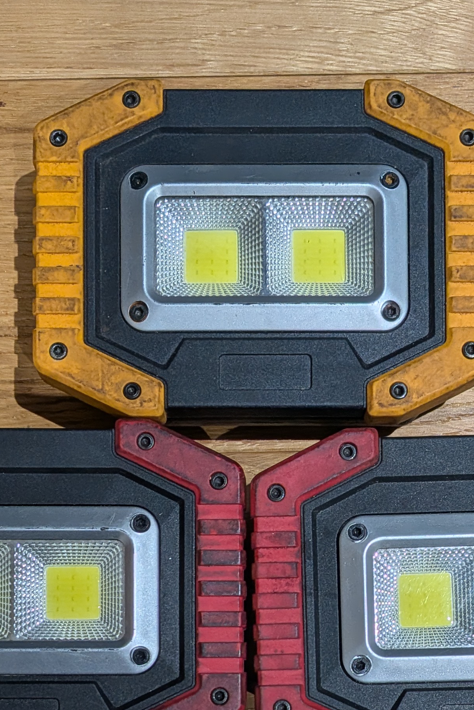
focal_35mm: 55
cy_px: 670
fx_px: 1086
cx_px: 284
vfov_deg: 33.8
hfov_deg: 24.6
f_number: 1.7
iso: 33
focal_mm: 4.53
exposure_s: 1/31.6
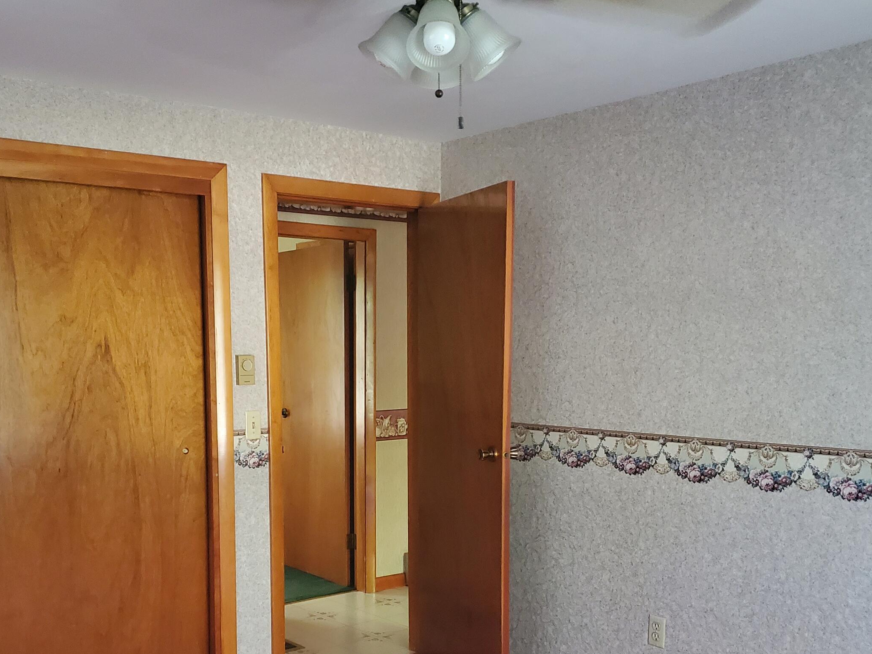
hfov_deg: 48.8
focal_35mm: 38
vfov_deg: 37.0
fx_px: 957
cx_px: 364
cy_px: 471
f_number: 1.5
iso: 640
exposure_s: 1/30
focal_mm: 4.3
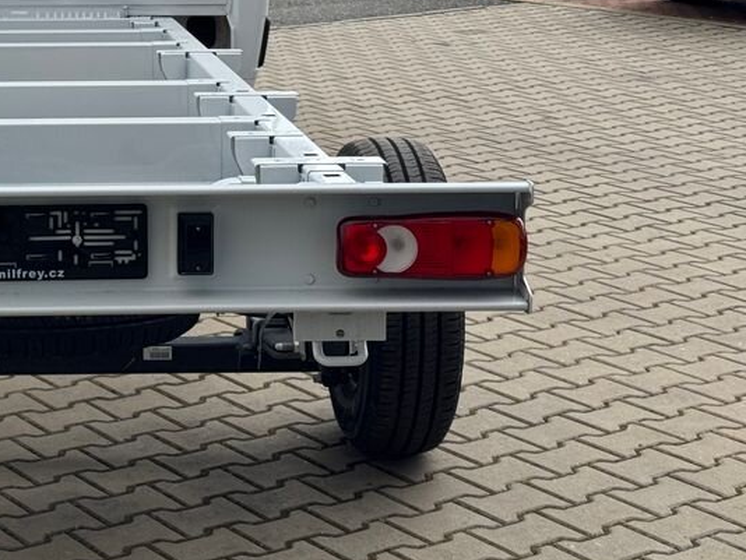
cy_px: 60
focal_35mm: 92
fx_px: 1984
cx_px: 53
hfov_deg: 20.8
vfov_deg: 15.9
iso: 64
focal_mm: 6.76
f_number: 1.78
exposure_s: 1/966
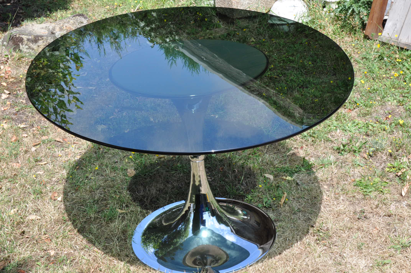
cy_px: 136
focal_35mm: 72
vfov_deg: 18.9
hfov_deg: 28.1
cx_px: 206
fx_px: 821
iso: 500
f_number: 14
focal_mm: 48
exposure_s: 1/200
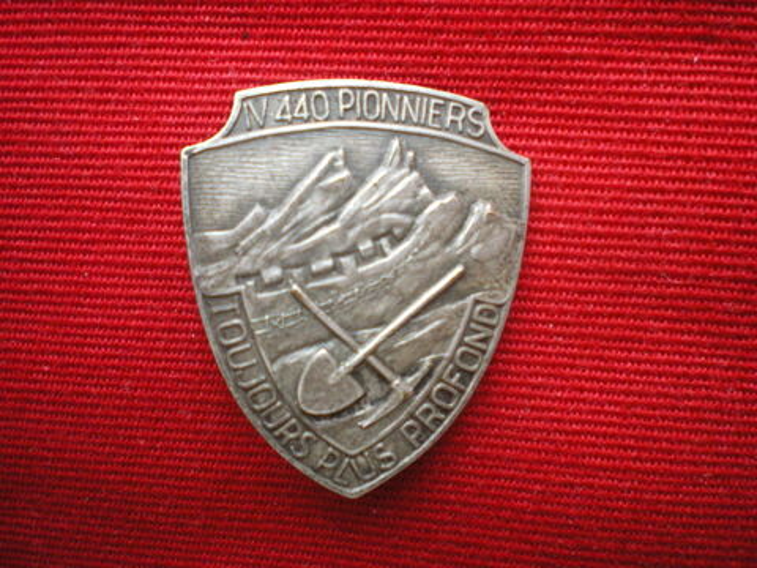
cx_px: 378
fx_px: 831
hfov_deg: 49.0
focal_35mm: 38
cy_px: 284
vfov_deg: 37.7
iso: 400
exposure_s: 1/30
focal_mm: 6.3
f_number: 3.1
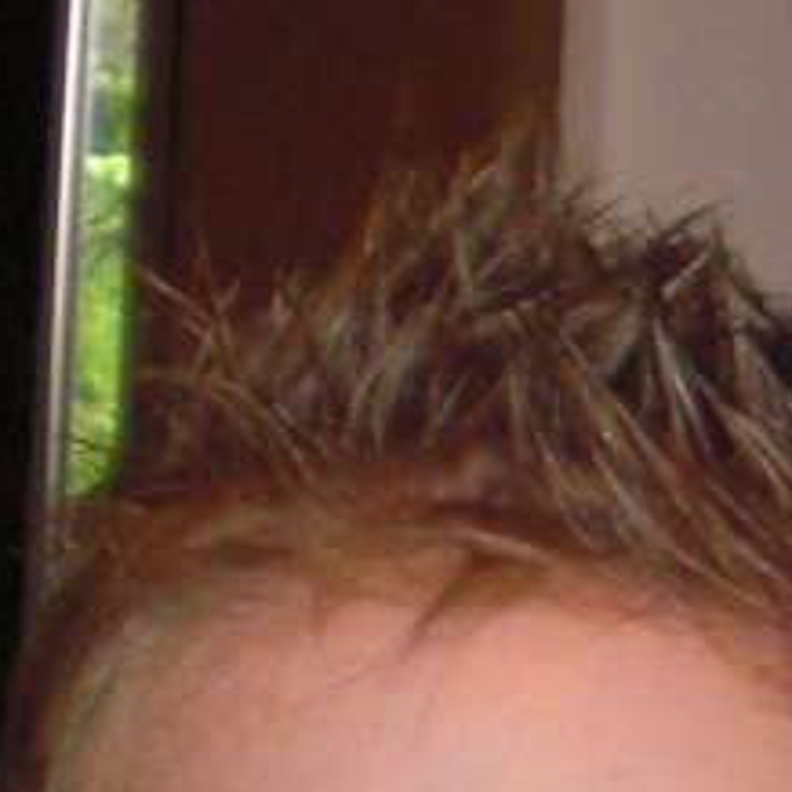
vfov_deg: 7.0
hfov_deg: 6.7
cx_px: 2013
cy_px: 1130
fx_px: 6394
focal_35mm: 247
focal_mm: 6.3
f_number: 3.1
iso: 200
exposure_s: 1/60
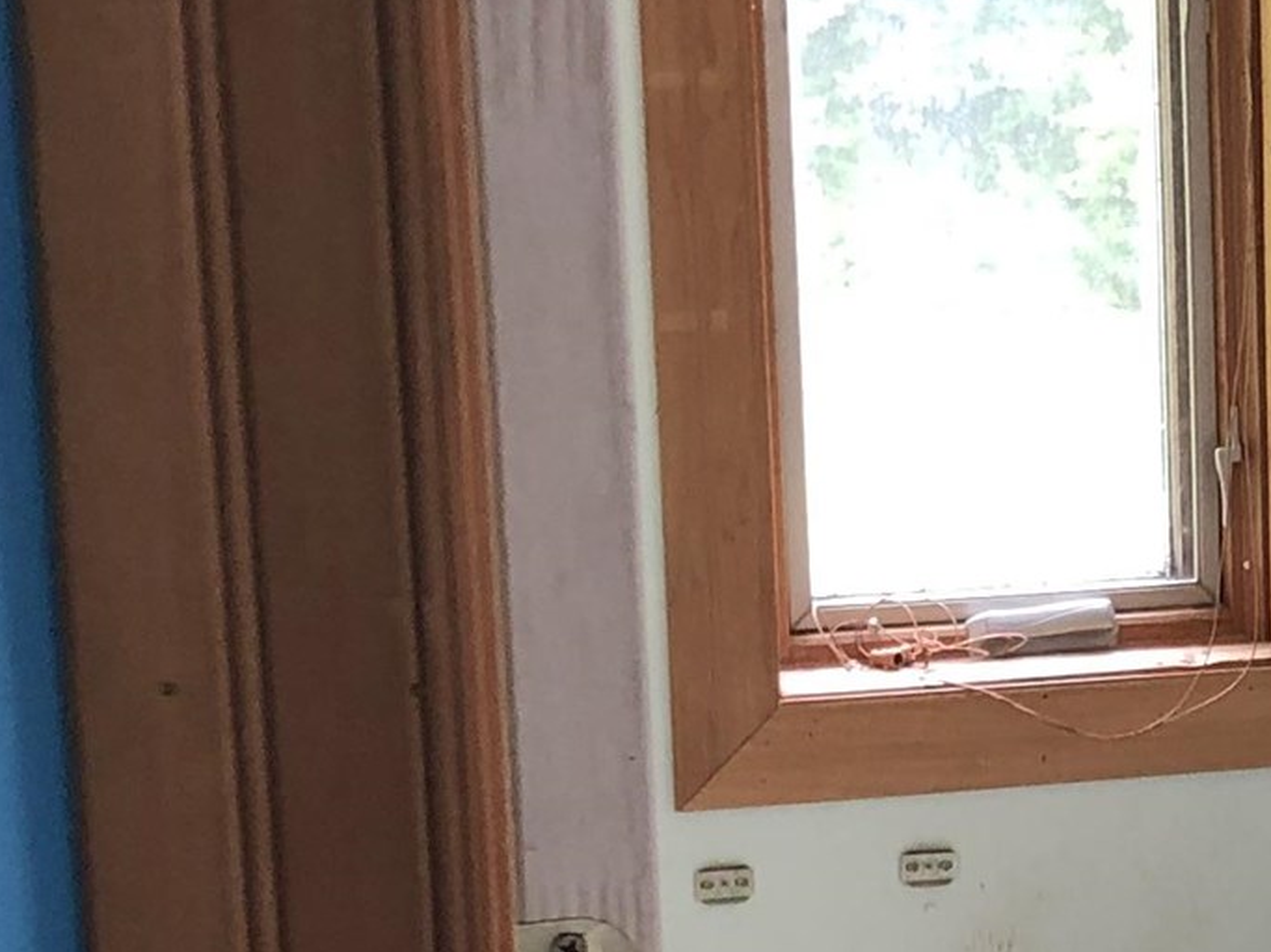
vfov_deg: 11.8
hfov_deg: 14.9
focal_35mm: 126
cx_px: 1660
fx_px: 4626
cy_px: 602
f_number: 1.8
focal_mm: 4
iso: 40
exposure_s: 1/24
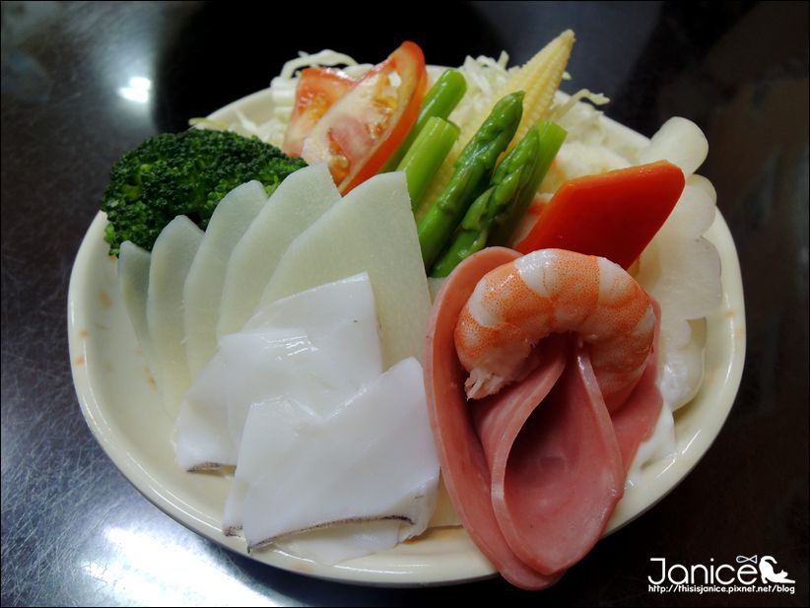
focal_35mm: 24
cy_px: 304
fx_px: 562
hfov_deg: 71.6
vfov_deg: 56.8
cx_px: 405
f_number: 2.8
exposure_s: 1/30
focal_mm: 4.3
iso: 220
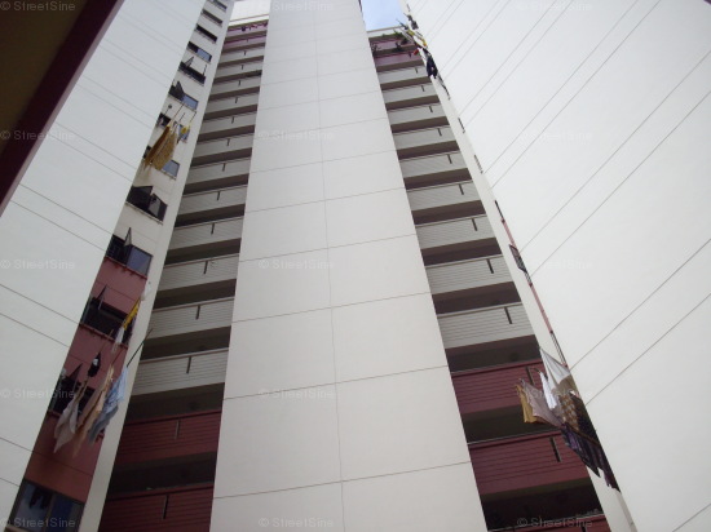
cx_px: 356
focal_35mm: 37
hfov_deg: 50.2
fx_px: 760
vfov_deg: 38.6
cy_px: 266
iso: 80
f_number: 5.6
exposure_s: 1/160
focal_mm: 6.2
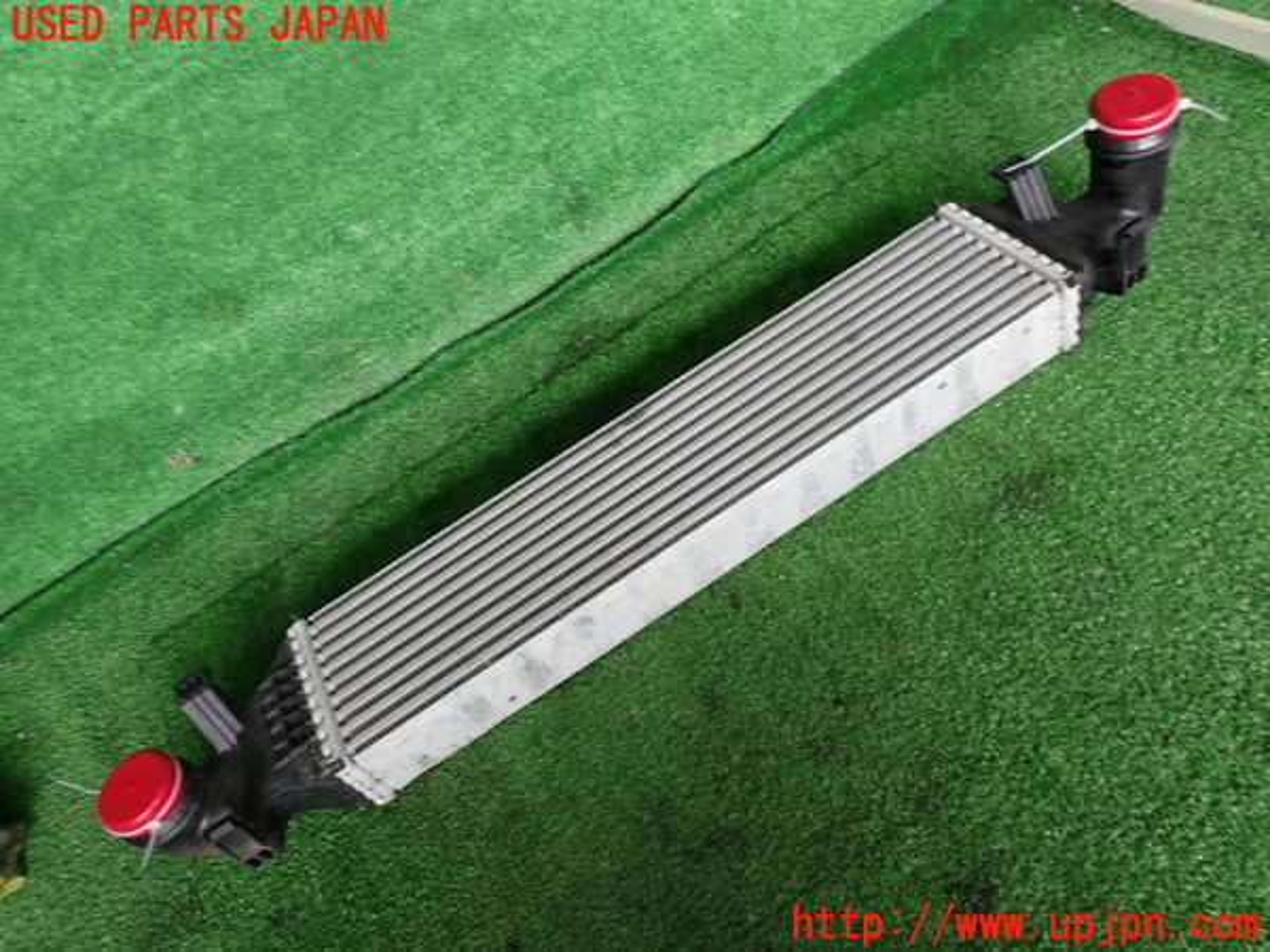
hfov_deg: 69.4
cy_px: 476
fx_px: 917
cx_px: 635
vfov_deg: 54.9
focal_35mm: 25
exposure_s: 1/60
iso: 100
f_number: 2.8
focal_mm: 4.5
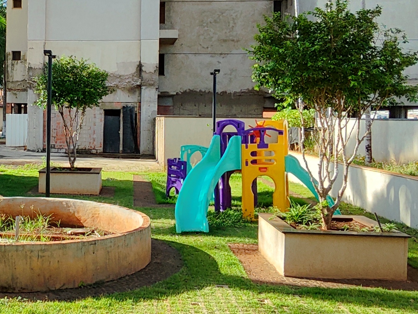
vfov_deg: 30.2
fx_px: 580
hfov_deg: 37.4
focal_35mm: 48
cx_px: 54
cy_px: 122
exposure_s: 1/731
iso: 50
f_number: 2.2
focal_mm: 1.65
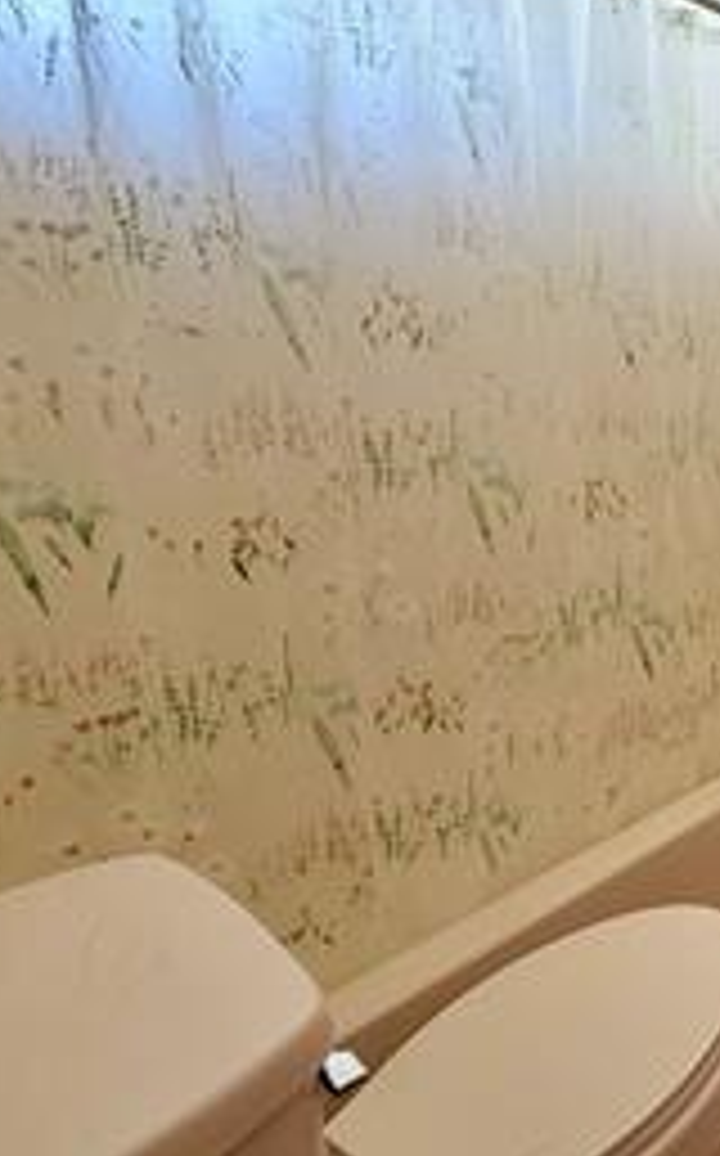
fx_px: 819
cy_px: 484
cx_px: 940
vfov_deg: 70.0
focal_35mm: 26
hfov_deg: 33.9
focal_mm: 2.22
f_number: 2.2
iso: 160
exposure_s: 1/120
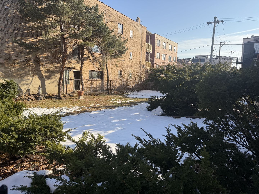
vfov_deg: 56.8
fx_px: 180
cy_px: 97
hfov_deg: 71.6
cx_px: 130
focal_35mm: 24
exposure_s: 1/3021
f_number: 1.78
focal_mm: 6.76
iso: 80
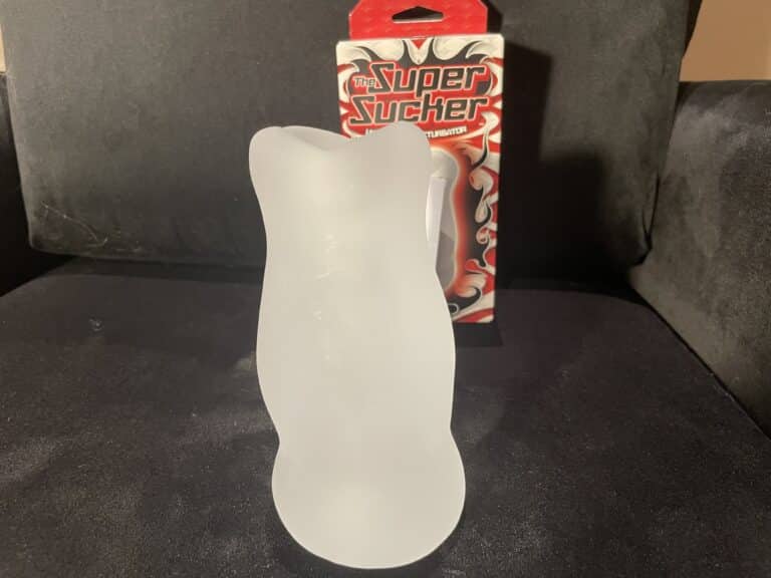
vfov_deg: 53.1
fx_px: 579
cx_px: 386
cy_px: 289
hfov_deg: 67.3
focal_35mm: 26
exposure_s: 1/60
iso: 200
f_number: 1.6
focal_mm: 4.2
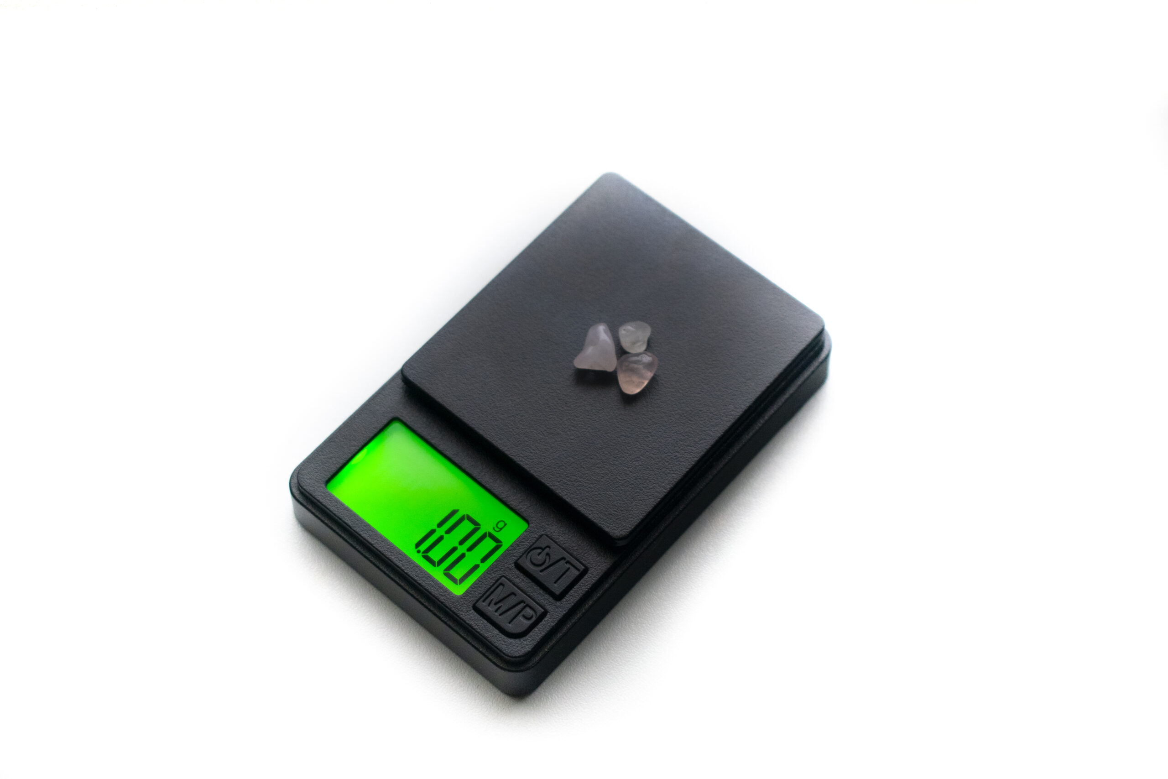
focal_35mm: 69
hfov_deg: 29.2
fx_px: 2239
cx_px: 584
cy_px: 390
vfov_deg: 19.7
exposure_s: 1/180
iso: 800
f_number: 5.3
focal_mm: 46
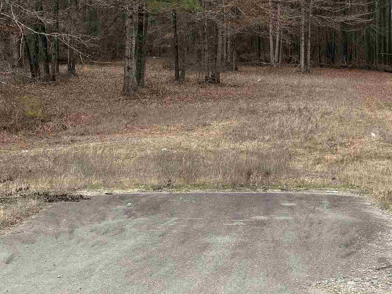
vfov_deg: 19.5
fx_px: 849
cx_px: 324
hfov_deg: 25.5
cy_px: 72
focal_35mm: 75
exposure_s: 1/1848
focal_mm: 5.96
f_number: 1.6
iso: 50
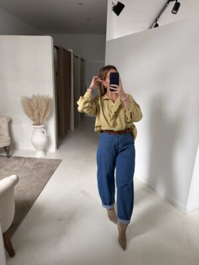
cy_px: 132
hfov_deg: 56.8
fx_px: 184
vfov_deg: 71.6
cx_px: 100
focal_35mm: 24
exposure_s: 1/58
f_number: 1.78
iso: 200
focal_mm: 6.76
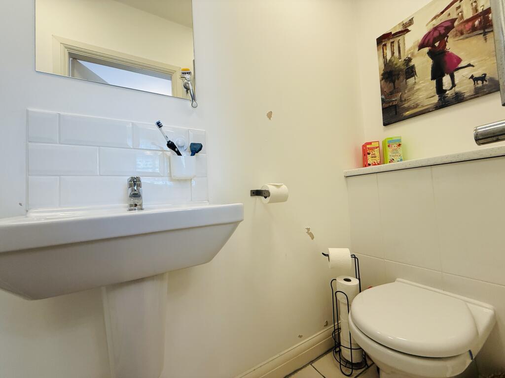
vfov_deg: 85.7
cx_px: 252
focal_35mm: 14
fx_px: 204
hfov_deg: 102.1
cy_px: 189
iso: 160
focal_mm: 2.22
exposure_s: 1/100
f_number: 2.2
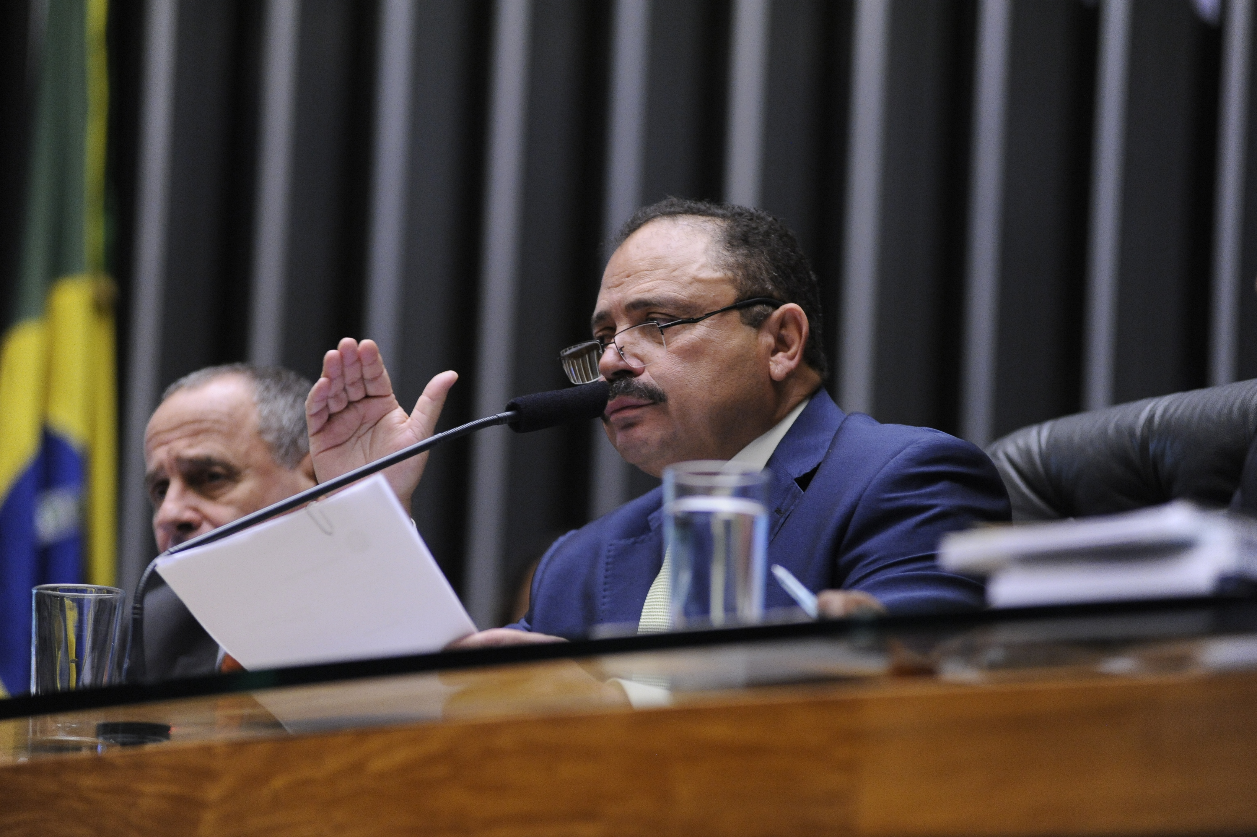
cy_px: 418
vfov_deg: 8.8
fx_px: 5409
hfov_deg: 13.3
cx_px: 628
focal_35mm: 155
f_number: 3.2
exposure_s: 1/125
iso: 2500
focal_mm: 155
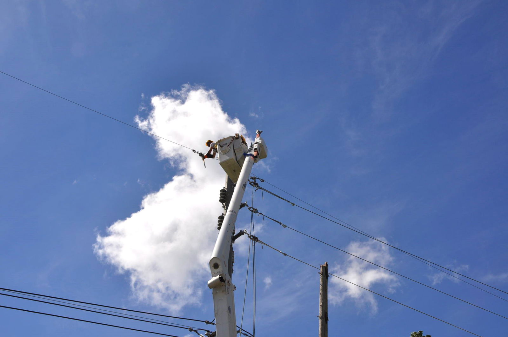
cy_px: 168
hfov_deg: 43.7
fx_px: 634
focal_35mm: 45
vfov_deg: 29.8
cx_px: 254
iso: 200
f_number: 14
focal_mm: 30
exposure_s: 1/200
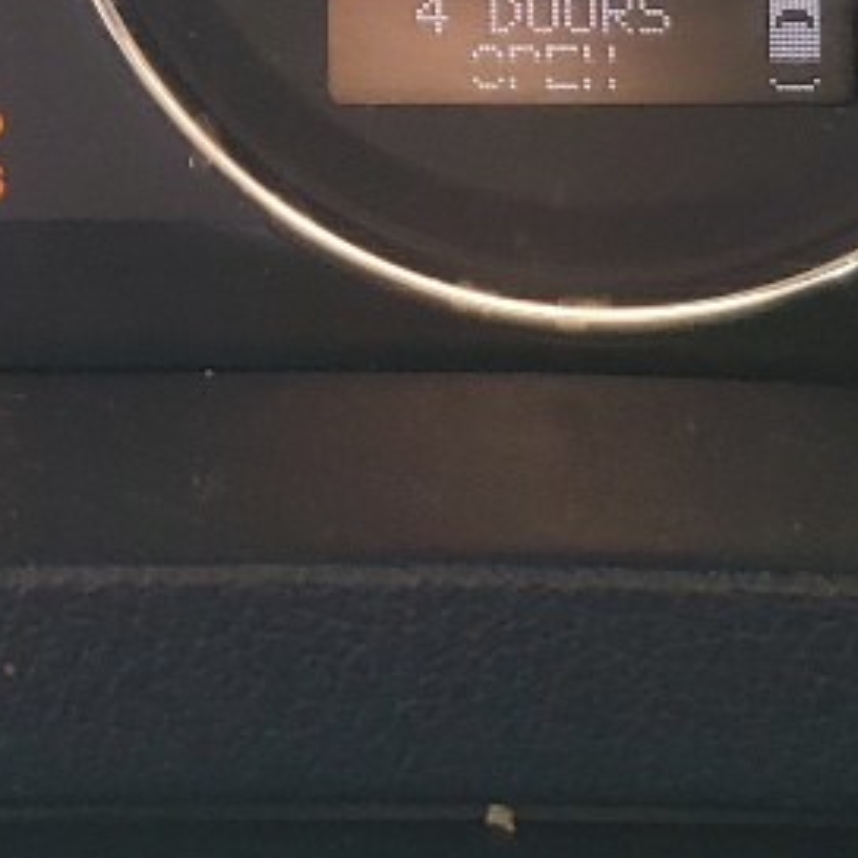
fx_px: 3786
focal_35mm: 135
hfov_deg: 12.8
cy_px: -211
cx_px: 13
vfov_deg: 12.6
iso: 50
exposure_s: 1/200
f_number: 1.5
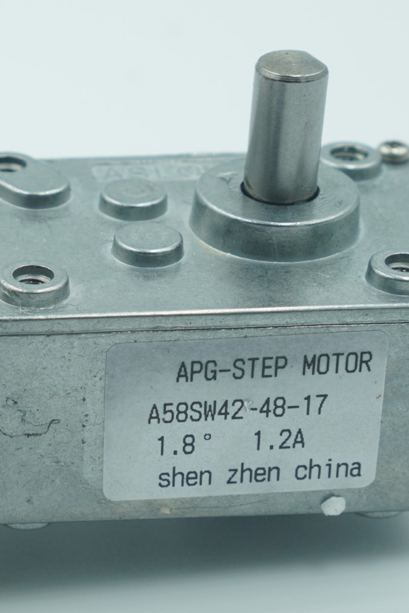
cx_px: -16
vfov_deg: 16.3
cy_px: 455
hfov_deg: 10.8
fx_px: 2133
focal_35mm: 125
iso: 200
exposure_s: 1/125
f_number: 6.3
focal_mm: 35
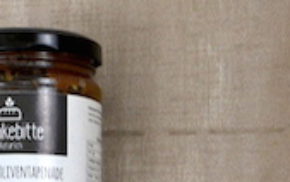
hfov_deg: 4.6
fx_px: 3600
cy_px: 70
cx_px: 239
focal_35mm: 455
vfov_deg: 2.9
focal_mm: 42
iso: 400
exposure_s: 1/100
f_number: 5
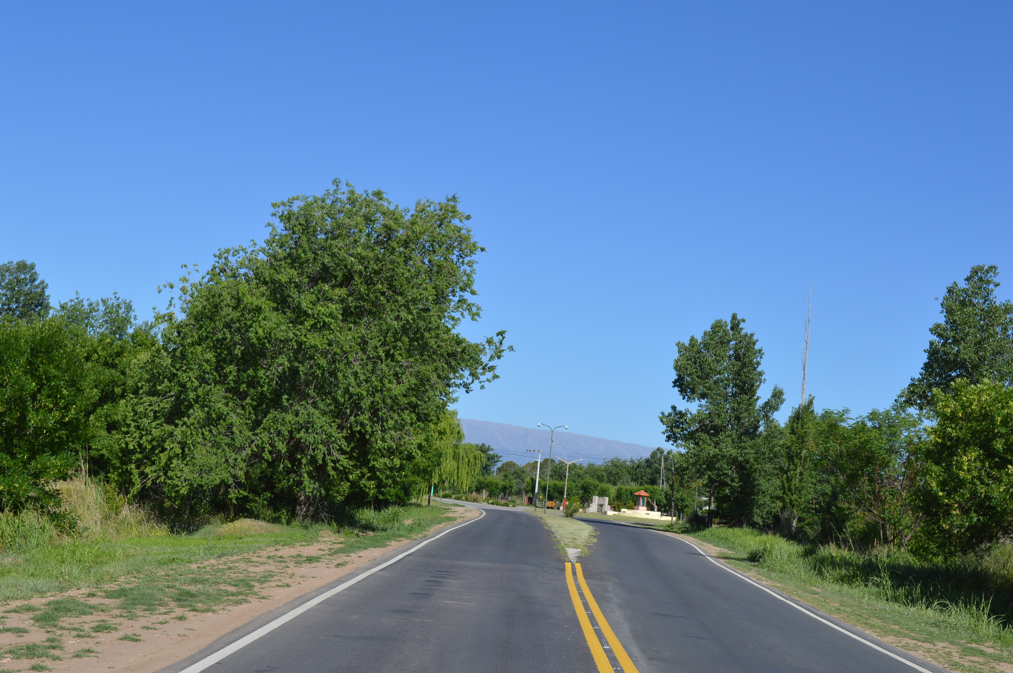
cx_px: 506
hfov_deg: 41.1
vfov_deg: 28.0
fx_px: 1349
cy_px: 336
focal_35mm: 48
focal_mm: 32
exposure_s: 1/250
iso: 100
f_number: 8
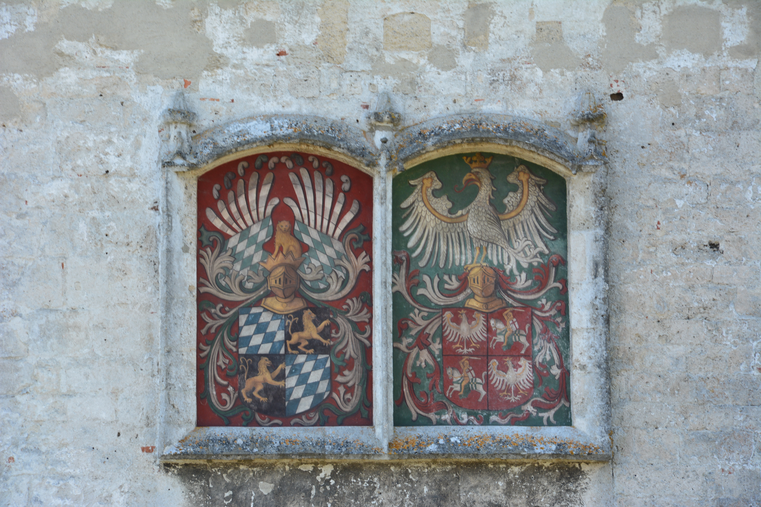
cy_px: 254
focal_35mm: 158
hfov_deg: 13.0
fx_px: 3329
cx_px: 380
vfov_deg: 8.7
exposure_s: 1/100
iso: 200
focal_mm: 105
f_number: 11
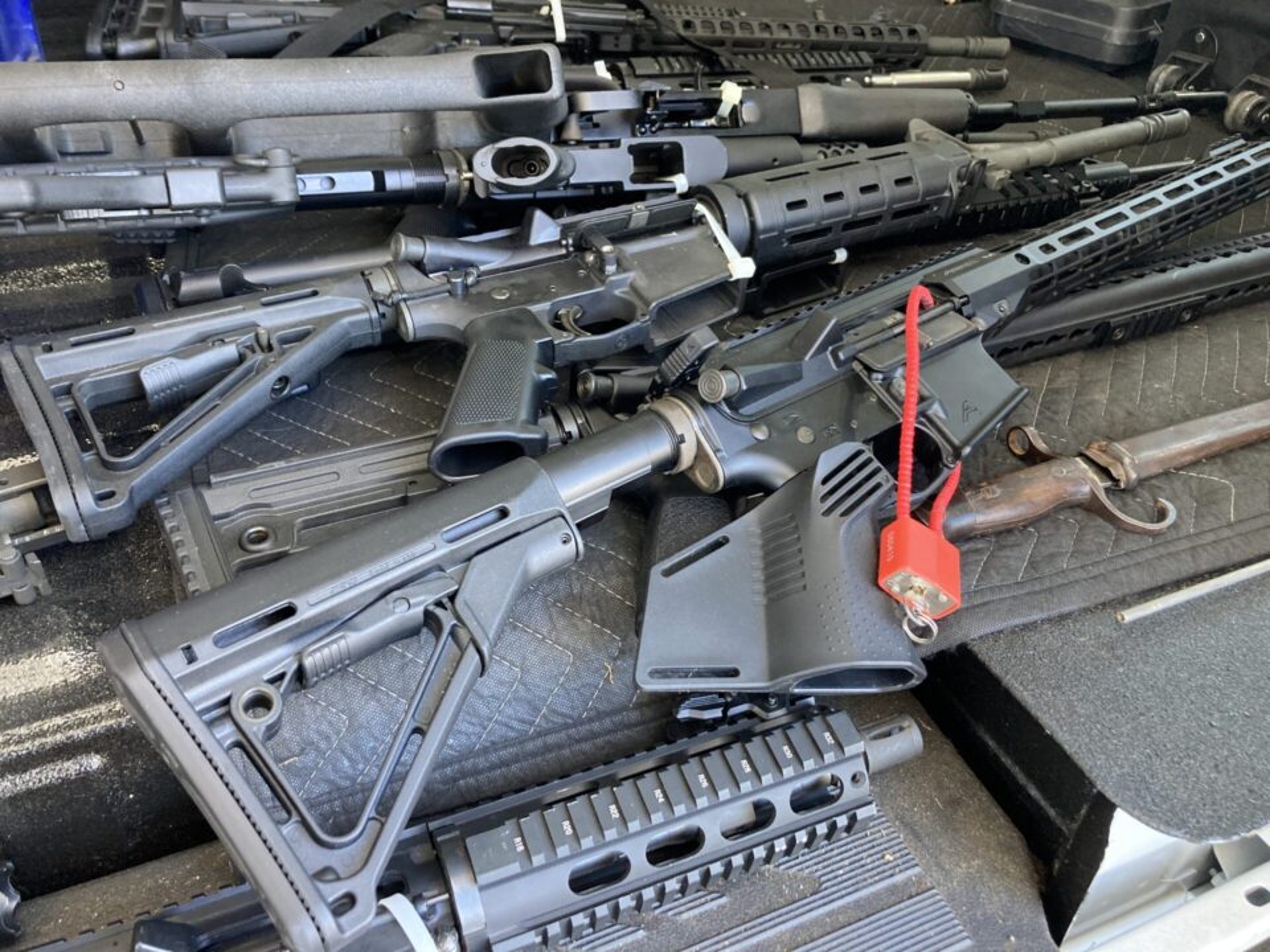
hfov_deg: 63.4
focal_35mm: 28
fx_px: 1027
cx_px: 635
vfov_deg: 49.7
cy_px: 476
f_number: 1.8
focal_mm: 3.99
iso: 250
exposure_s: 1/60
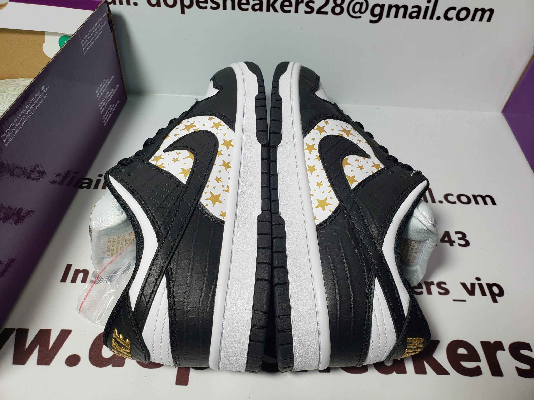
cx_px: 267
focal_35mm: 26
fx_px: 401
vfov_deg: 53.1
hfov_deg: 67.3
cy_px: 200
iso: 50
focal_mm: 4.3
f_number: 2.4
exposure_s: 1/185
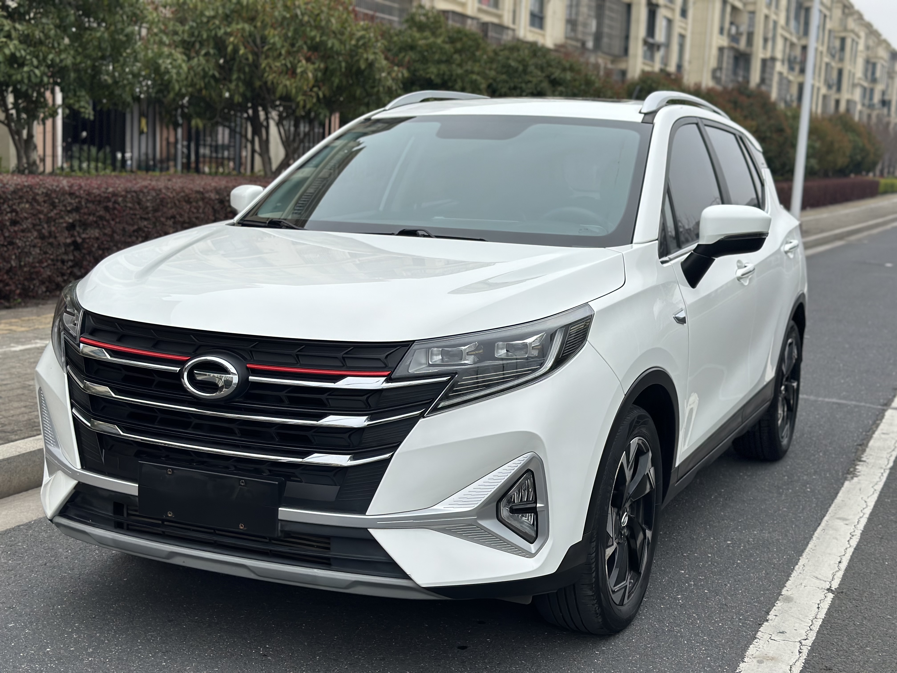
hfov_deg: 39.7
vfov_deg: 30.3
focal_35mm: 48
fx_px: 1244
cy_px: 336
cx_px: 448
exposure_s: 1/3597
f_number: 1.78
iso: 100
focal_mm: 6.86
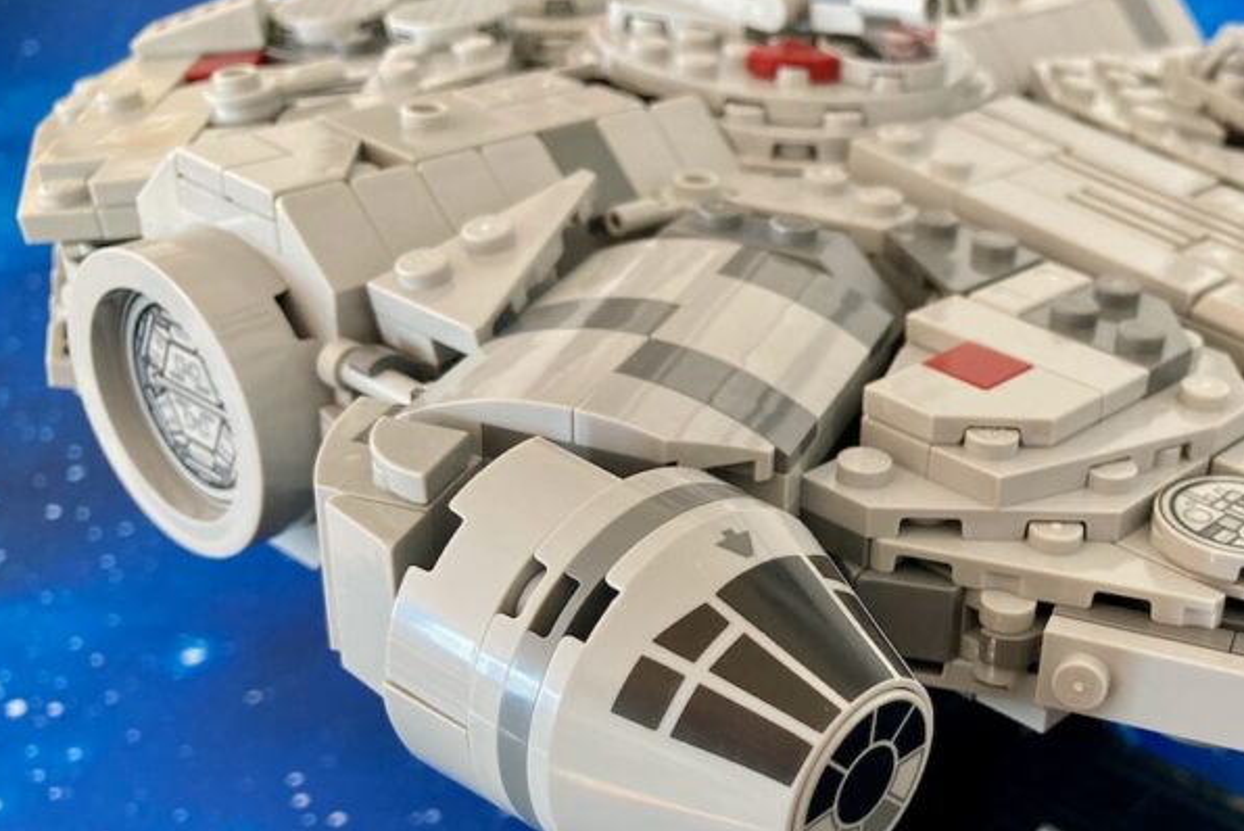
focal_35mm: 50
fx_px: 1729
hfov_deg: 37.7
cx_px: 1044
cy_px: 614
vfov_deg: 26.7
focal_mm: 3.99
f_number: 1.8
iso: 100
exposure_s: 1/60
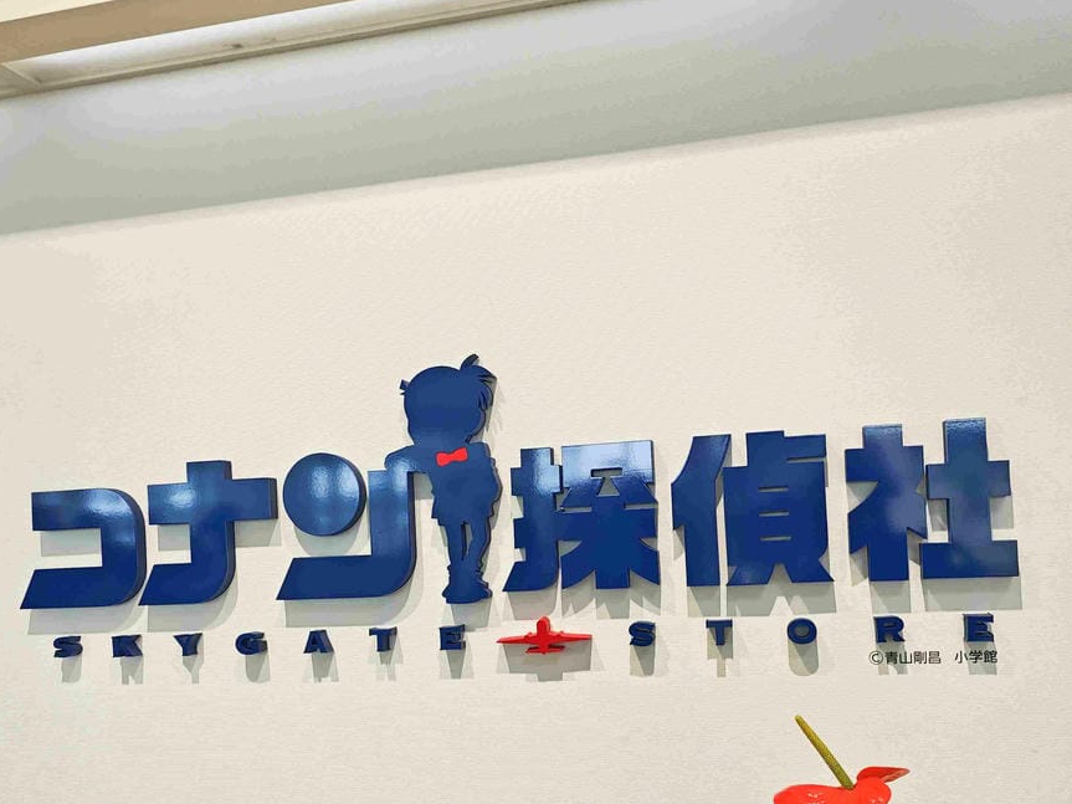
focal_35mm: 32
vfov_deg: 43.6
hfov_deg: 56.8
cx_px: 530
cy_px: 529
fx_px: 991
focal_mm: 8.72
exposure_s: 1/120
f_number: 2
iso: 50
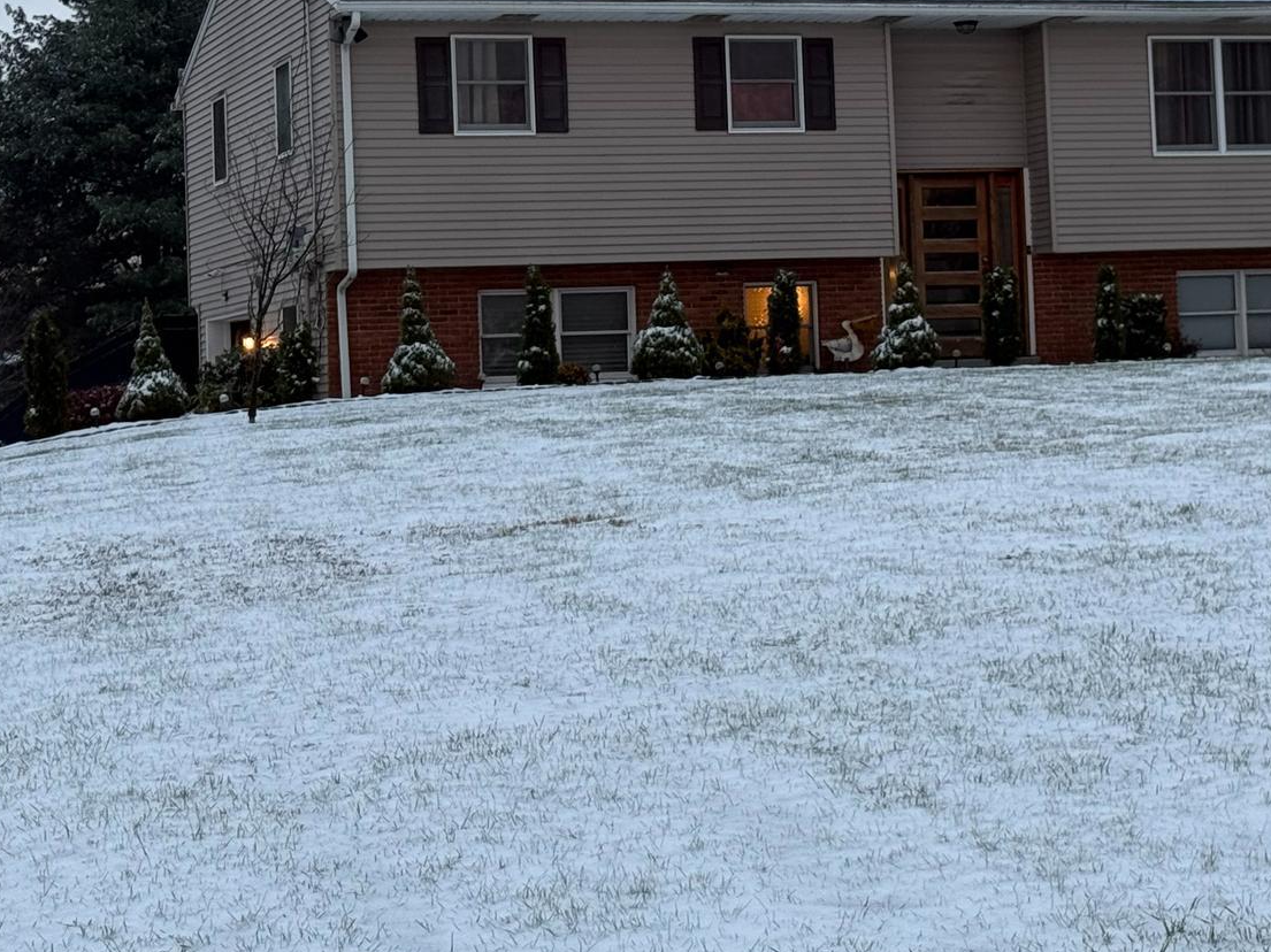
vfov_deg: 16.5
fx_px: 3267
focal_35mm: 89
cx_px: 798
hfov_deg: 22.0
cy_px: 191
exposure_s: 1/121
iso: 64
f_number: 1.78
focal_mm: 6.76
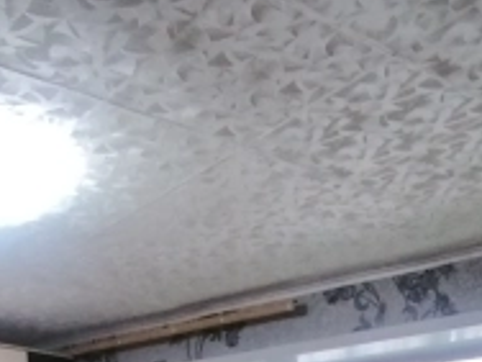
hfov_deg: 35.3
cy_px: 560
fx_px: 738
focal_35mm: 53
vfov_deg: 22.2
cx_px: 118
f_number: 2.2
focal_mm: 1.68
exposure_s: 1/40
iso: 388
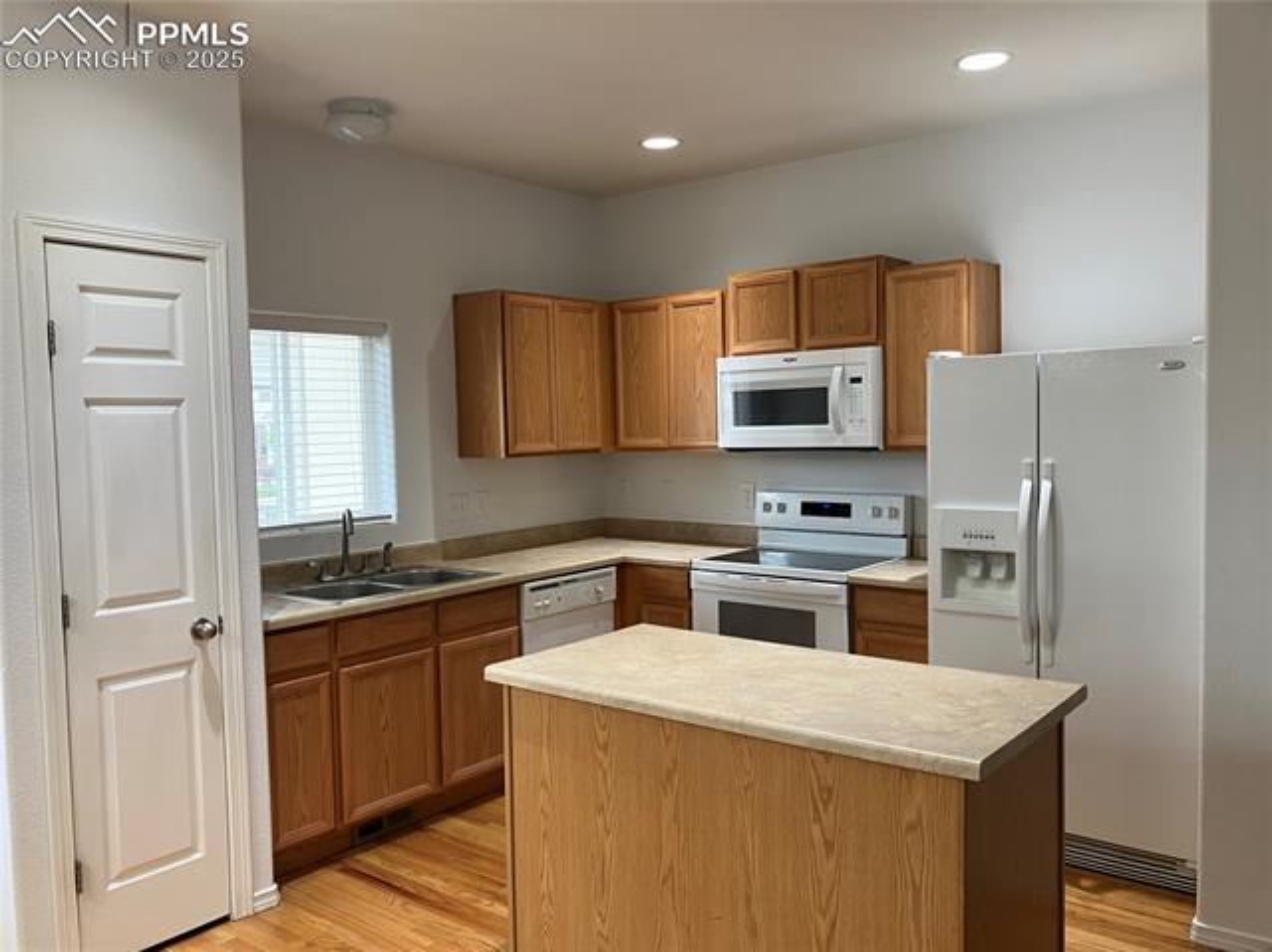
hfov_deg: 63.5
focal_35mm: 28
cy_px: 476
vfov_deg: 49.7
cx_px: 636
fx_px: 1028
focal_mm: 3.99
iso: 64
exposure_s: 1/60
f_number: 1.8
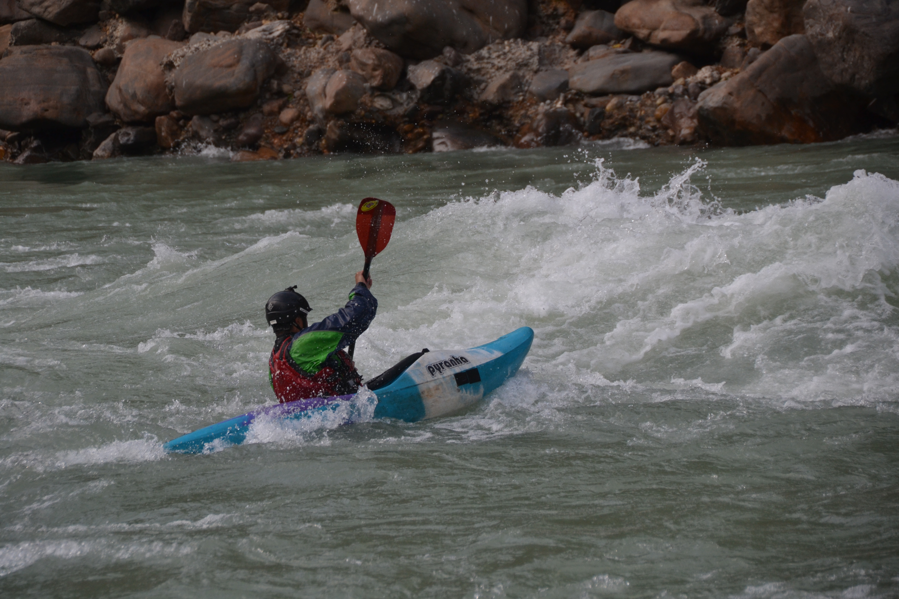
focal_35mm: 195
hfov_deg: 10.5
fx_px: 4869
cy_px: 300
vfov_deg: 7.0
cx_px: 450
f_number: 6
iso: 400
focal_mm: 130
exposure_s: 1/1250
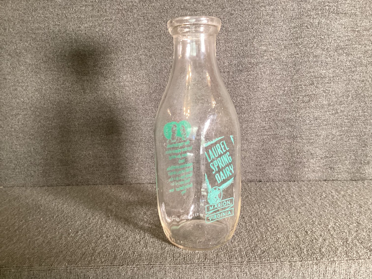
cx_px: 186
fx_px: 333
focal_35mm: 31
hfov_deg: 58.3
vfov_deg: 45.4
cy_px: 140
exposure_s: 1/60
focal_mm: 3.3
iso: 320
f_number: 2.4
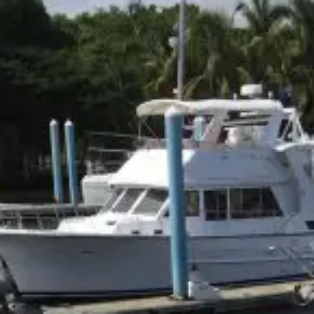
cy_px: 801
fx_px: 1447
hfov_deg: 12.4
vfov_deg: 10.4
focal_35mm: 141
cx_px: 208
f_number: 2.2
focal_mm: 4.15
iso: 32
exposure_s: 1/3049
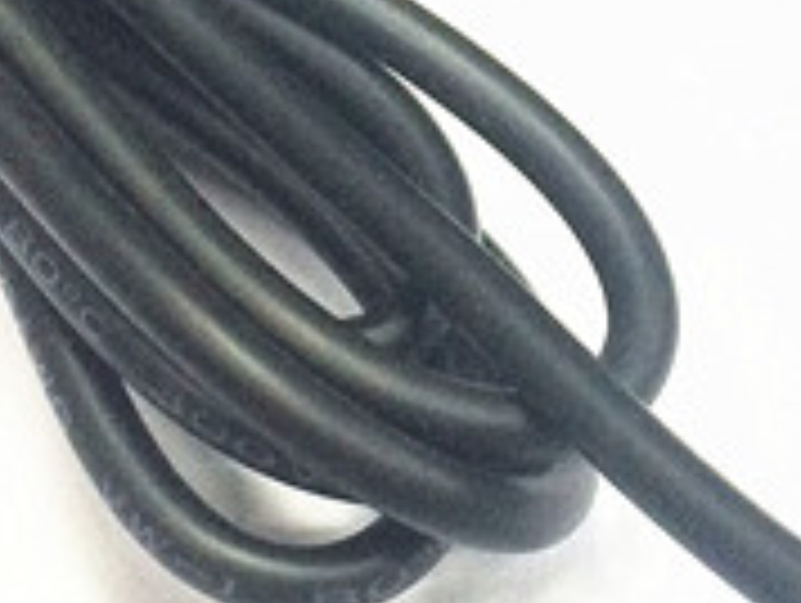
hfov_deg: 15.0
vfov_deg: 11.4
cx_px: 670
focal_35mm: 130
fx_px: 3012
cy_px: 58
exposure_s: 1/33
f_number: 2.2
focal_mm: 4.15
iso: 80
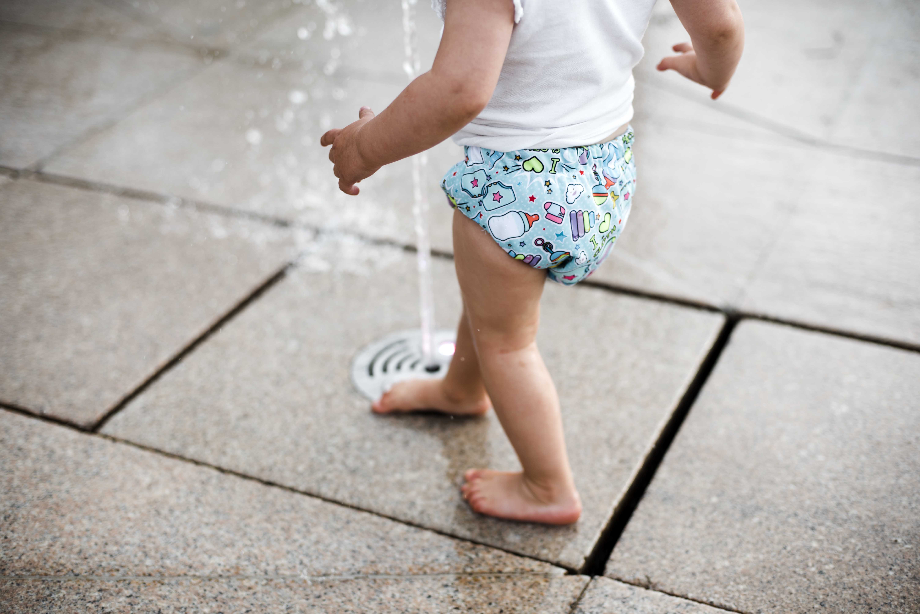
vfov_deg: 27.0
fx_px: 1278
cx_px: 460
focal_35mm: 50
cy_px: 307
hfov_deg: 39.6
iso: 50
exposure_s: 1/800
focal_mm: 50
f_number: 2.5
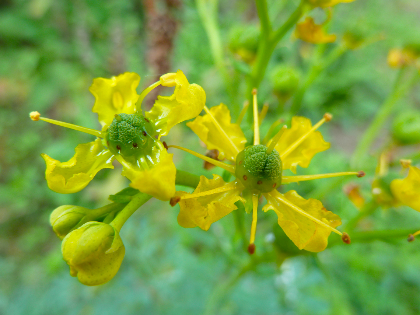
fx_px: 303
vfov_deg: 54.9
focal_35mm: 25
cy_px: 158
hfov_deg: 69.4
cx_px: 210
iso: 80
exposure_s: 1/40
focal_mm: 4.1
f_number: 3.3
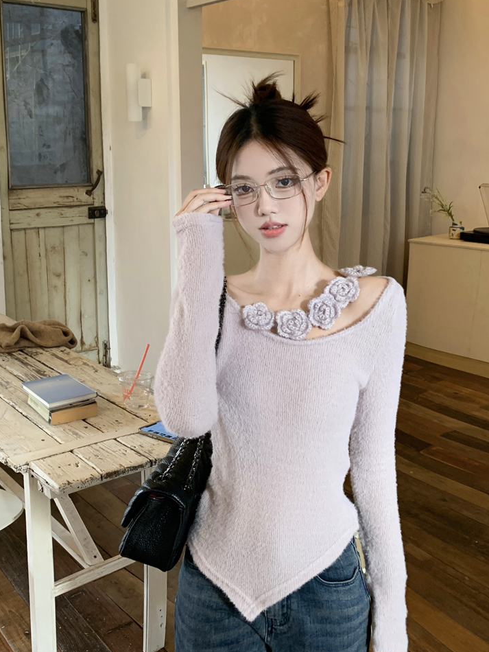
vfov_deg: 58.3
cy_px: 330
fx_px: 584
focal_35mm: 31
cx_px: 245
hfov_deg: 45.5
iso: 160
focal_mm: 4.25
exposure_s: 1/60
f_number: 1.8
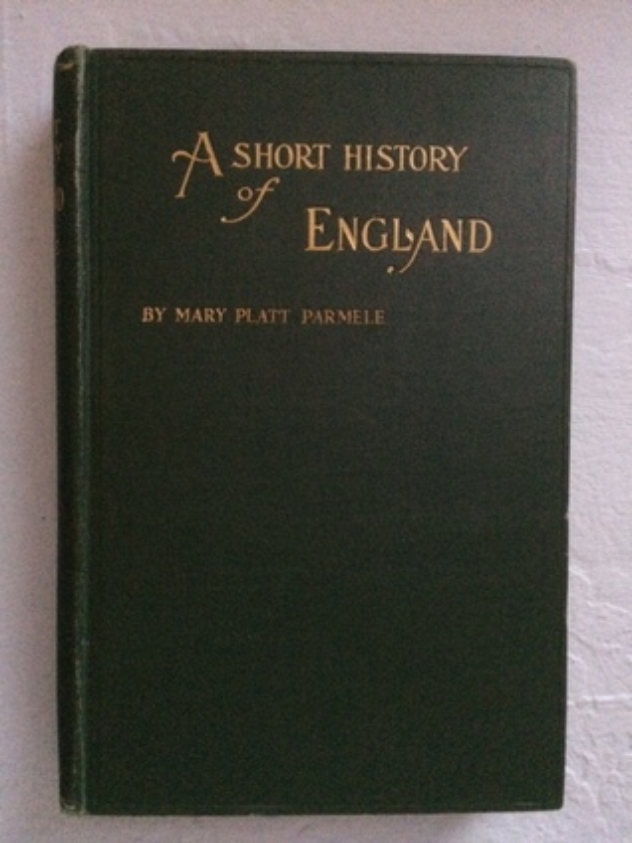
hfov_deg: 48.2
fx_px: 706
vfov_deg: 61.7
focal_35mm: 29
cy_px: 422
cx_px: 316
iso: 640
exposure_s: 1/15
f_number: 2.2
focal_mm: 4.15
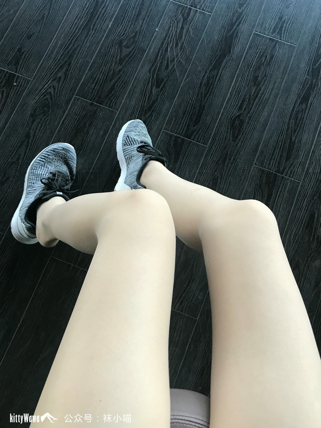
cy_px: 214
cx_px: 160
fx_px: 346
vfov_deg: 63.4
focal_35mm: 28
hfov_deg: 49.7
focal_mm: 3.99
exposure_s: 1/33
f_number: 1.8
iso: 25
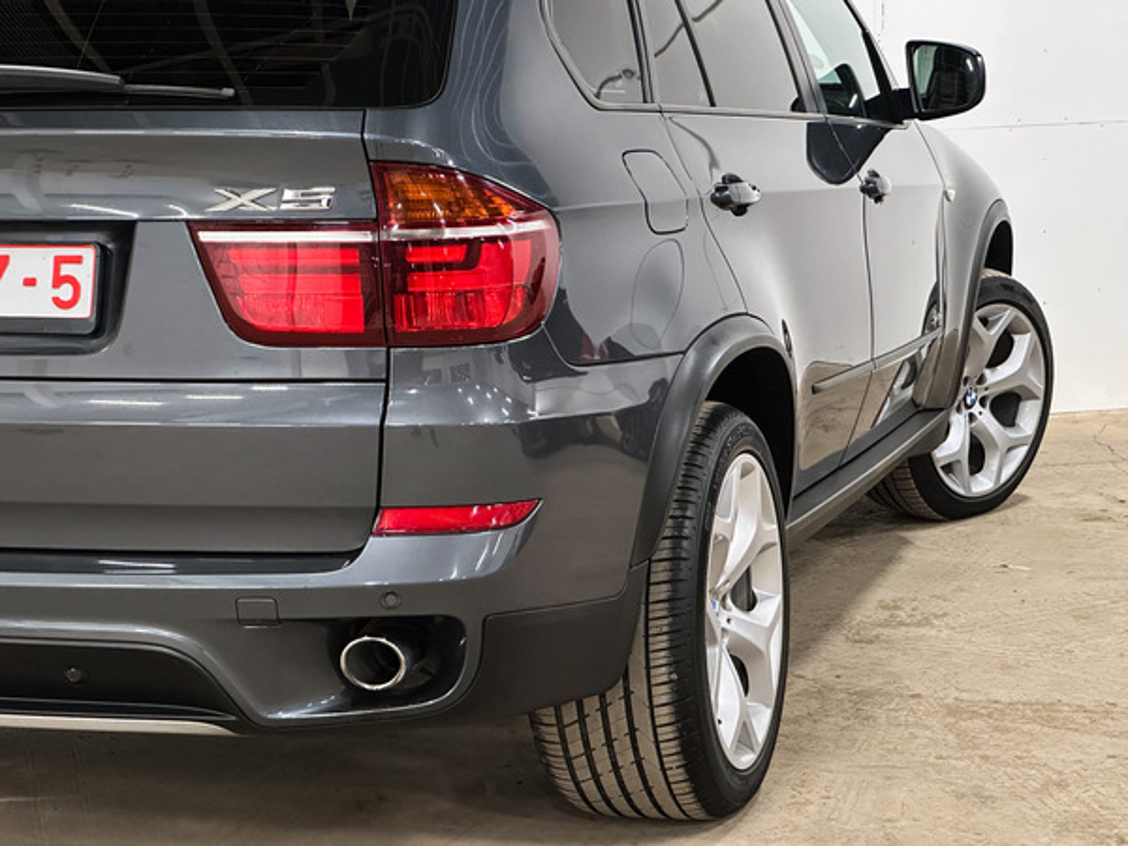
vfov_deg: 19.1
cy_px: 423
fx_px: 2509
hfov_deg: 25.3
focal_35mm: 77
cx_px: 564
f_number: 2.8
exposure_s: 1/35
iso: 640
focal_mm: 9
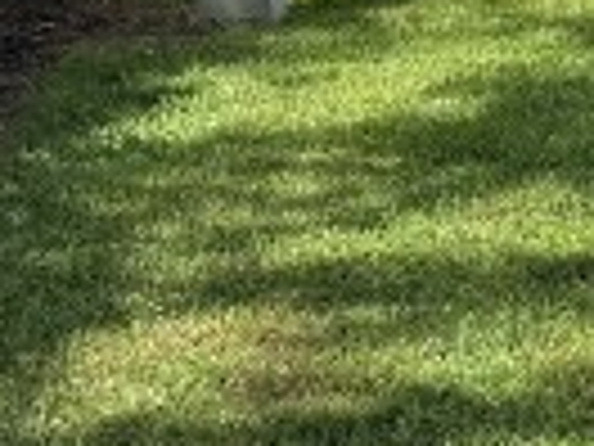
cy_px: -284
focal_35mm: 186
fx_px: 3192
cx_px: 567
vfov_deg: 7.8
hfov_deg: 10.6
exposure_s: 1/4673
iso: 80
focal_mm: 6.76
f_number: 1.78
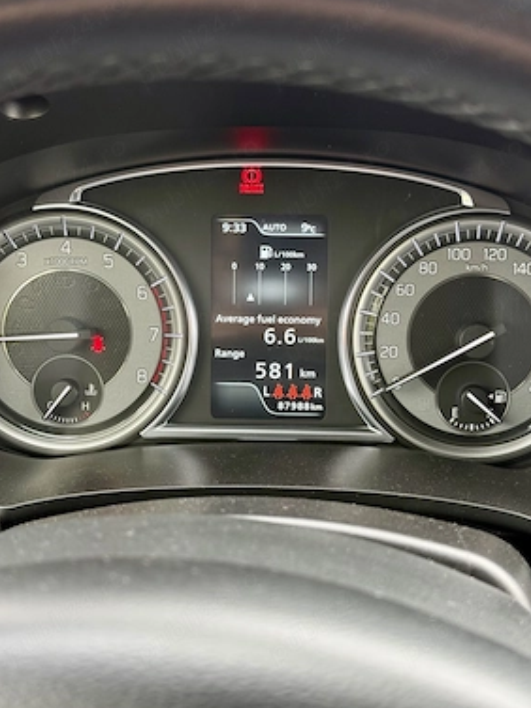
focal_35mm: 51
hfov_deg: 28.6
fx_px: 1043
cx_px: 264
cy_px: 360
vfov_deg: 37.5
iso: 100
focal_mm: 6.76
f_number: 1.78
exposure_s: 1/68
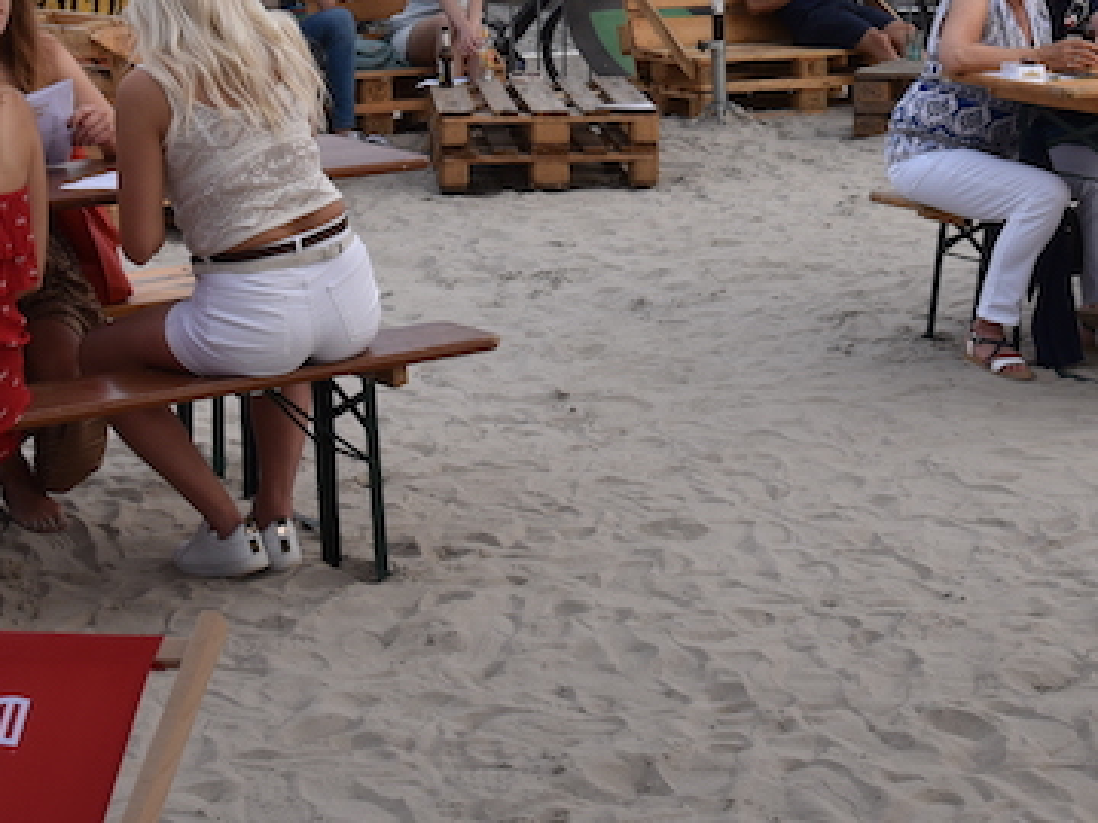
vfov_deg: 15.5
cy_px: -61
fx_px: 2950
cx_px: 726
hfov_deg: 21.0
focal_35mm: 93
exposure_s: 1/250
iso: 250
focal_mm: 34
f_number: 8
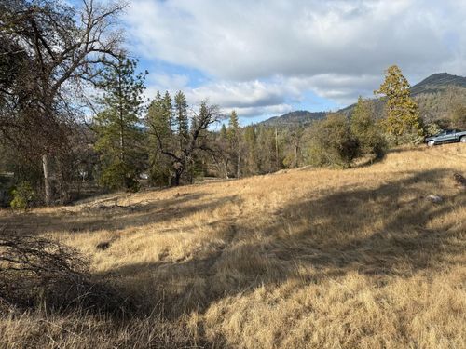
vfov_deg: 56.8
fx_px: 323
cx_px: 233
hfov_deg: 71.6
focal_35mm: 24
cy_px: 174
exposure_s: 1/2907
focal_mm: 6.76
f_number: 1.78
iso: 80
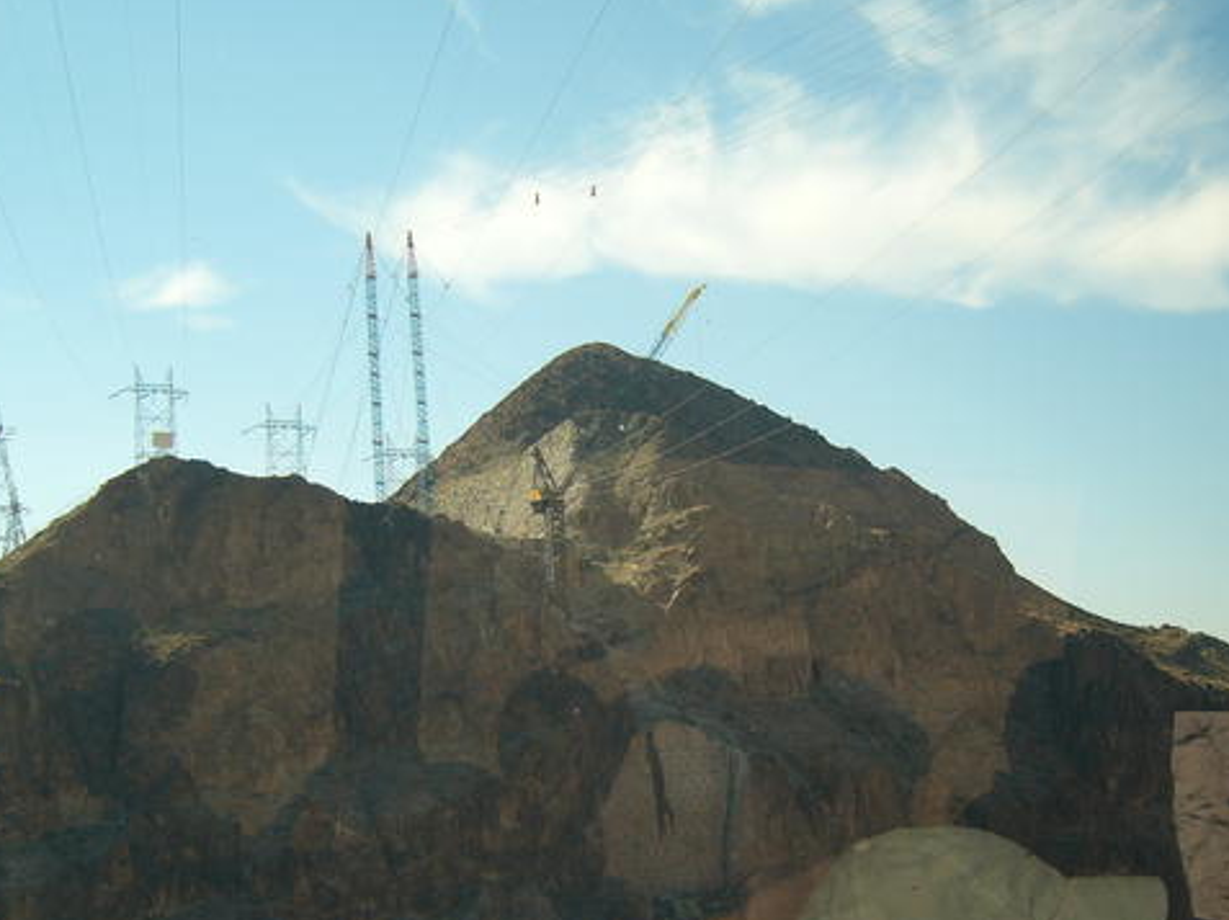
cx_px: 624
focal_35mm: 47
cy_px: 567
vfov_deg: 30.7
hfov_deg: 40.5
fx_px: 1667
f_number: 2.8
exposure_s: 1/200
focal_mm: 5.8
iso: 50
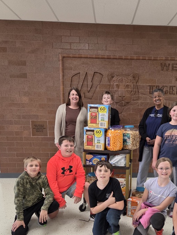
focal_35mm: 34
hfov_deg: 41.3
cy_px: 154
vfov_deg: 53.1
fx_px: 232
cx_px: 118
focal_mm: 5.4
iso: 250
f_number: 1.8
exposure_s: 1/120
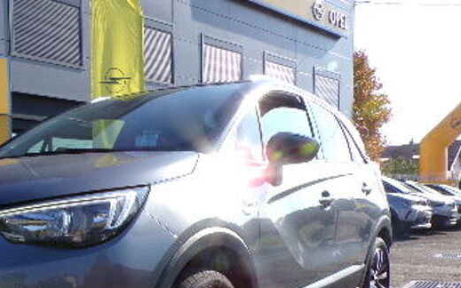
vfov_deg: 25.4
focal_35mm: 49
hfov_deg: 39.7
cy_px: 269
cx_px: 102
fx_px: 615
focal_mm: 4.3
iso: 80
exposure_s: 1/240
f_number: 5.8
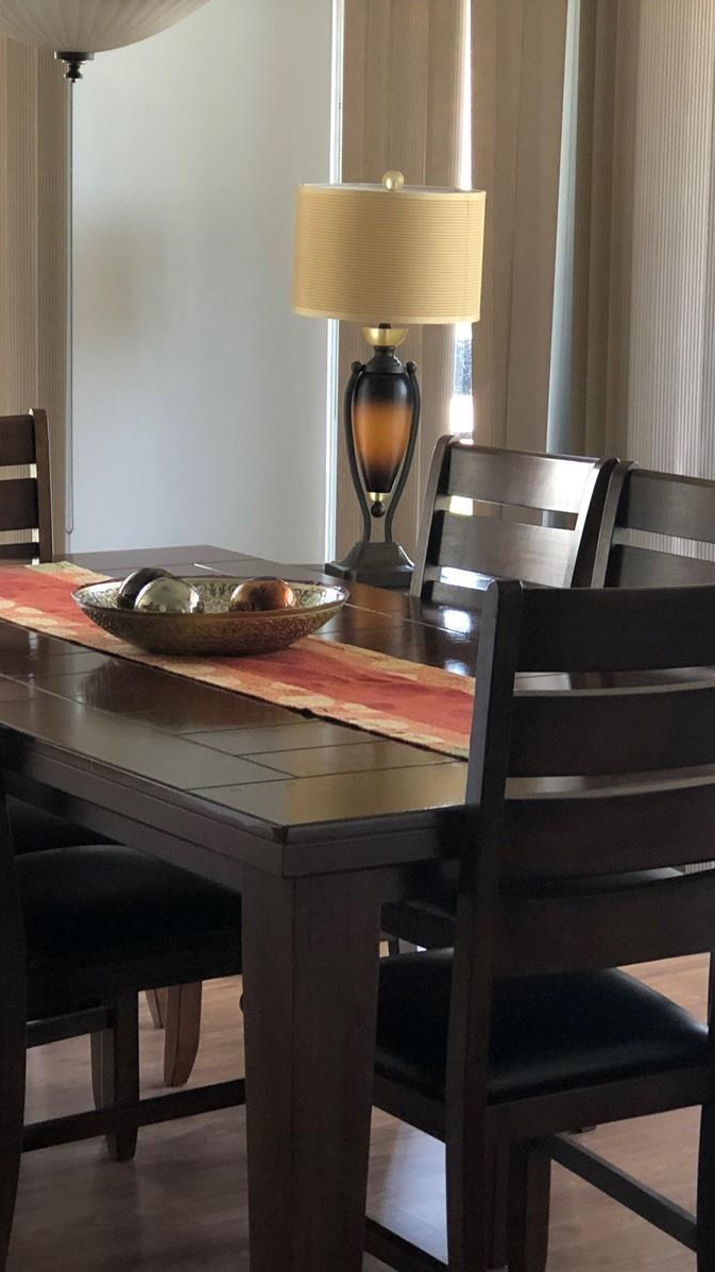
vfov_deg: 25.6
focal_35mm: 83
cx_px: 290
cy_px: 635
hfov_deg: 14.6
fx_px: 2798
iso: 125
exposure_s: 1/30
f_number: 2.8
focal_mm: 6.6
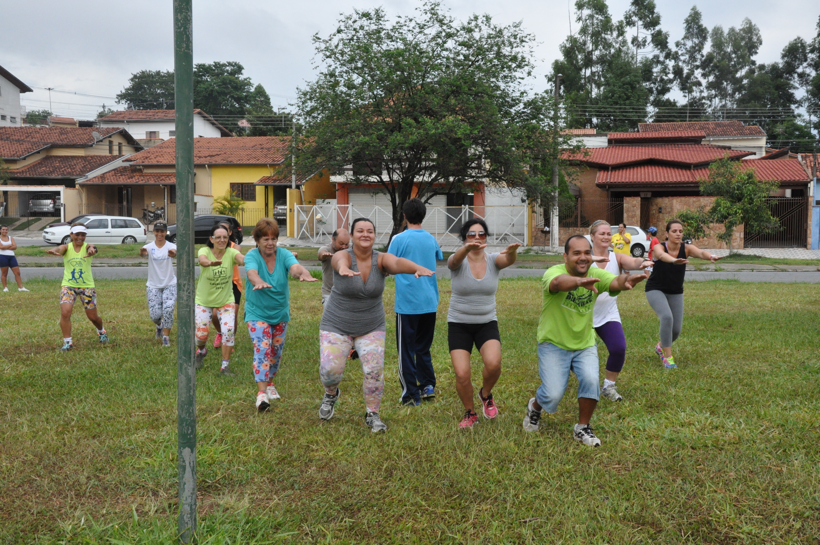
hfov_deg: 51.3
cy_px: 272
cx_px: 410
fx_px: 853
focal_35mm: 38
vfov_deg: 35.4
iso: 1600
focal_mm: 25
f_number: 16
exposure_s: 1/250
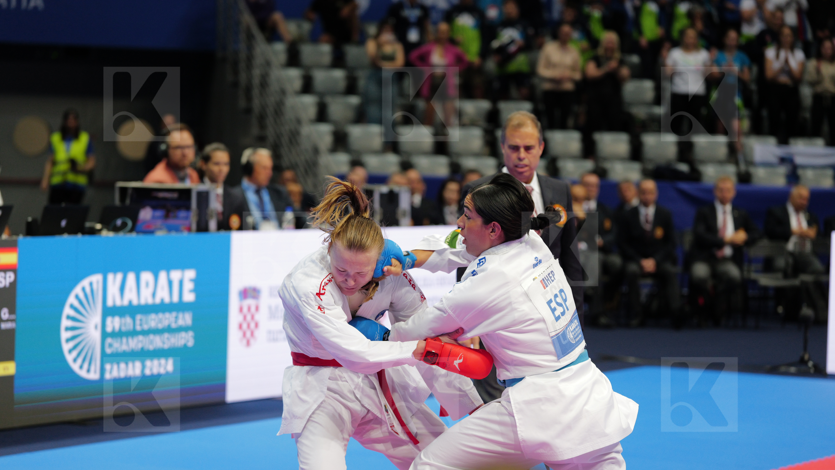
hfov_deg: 18.6
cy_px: 249
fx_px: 2546
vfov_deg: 10.5
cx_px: 421
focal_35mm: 115
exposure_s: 1/1000
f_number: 2.8
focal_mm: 109
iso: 2000
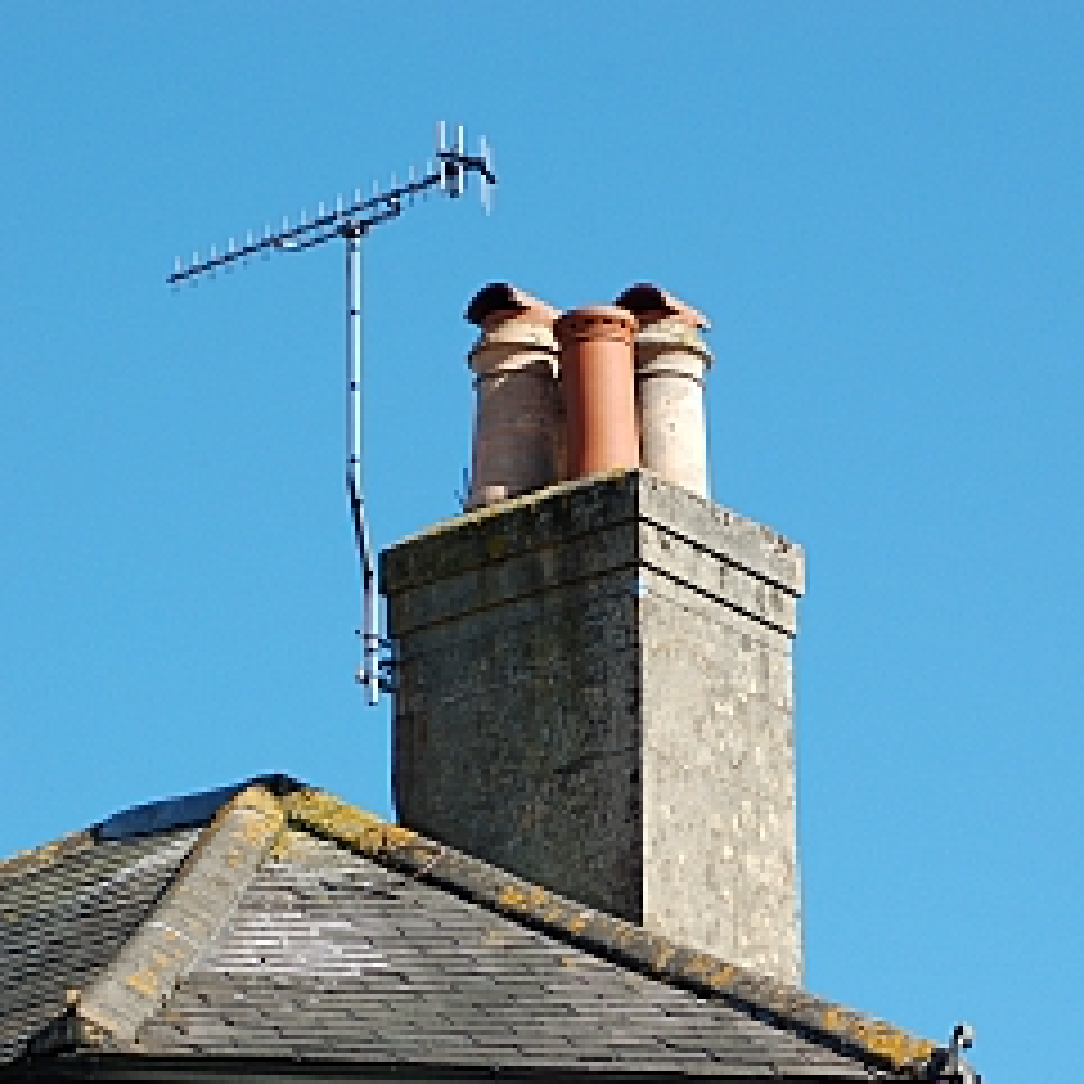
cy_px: 531
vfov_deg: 9.2
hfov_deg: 9.2
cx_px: 697
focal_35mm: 190
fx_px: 6731
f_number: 5.6
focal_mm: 90
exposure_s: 1/500
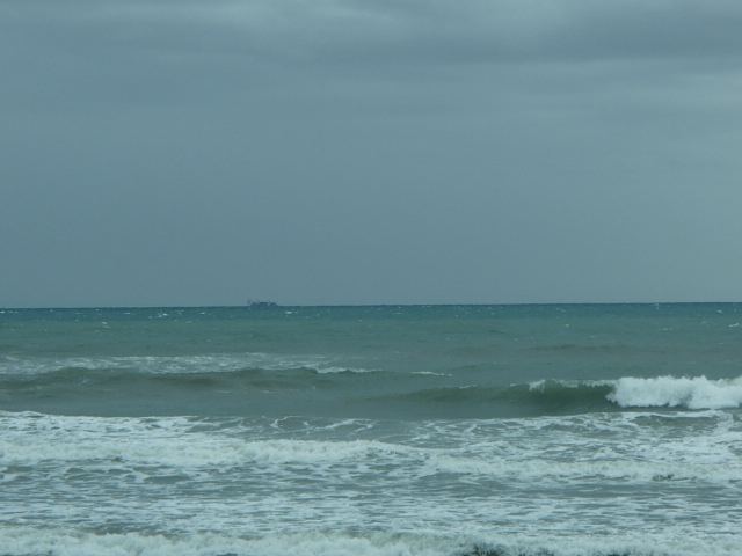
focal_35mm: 127
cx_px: 371
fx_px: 2722
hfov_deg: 15.5
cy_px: 278
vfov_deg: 11.7
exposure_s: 1/250
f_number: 5.7
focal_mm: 22.79
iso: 100
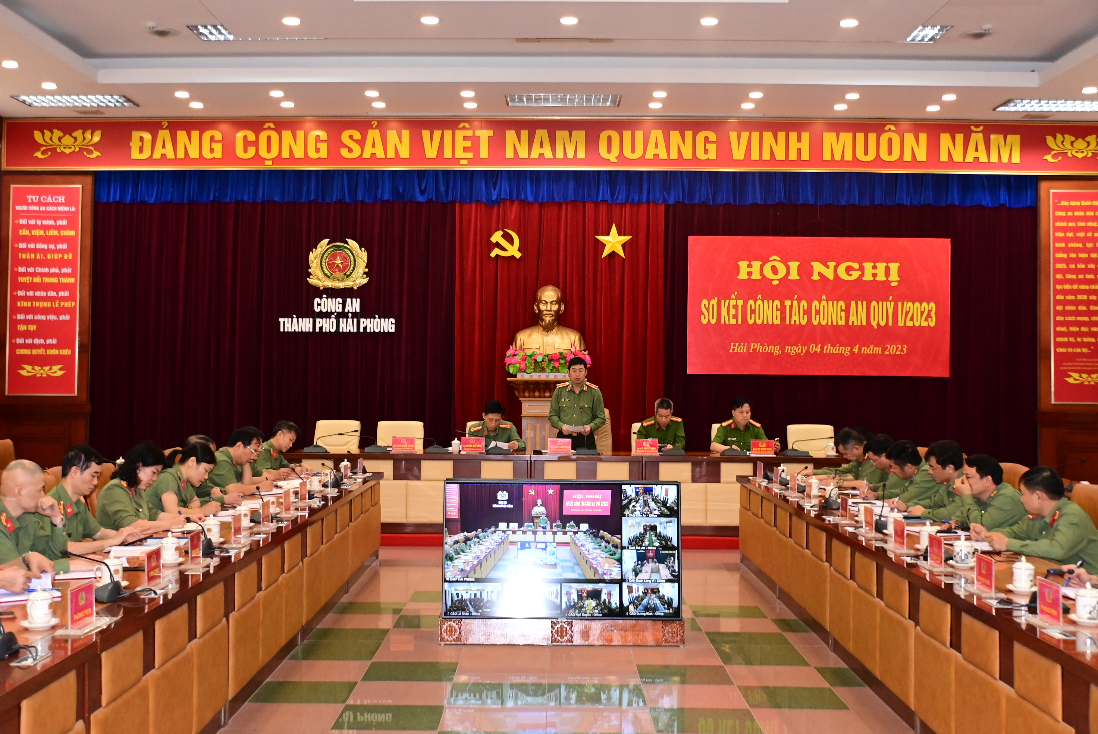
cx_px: 549
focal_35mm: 45
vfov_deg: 29.9
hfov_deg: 43.6
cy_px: 367
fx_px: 1374
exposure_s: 1/200
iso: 2500
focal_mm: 30
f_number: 5
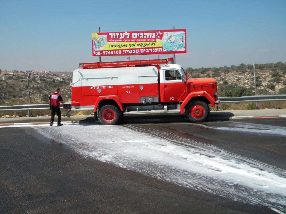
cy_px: 107
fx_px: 297
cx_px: 143
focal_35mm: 36
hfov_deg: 51.4
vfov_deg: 39.7
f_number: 7.4
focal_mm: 6.4
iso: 80
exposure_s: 1/331
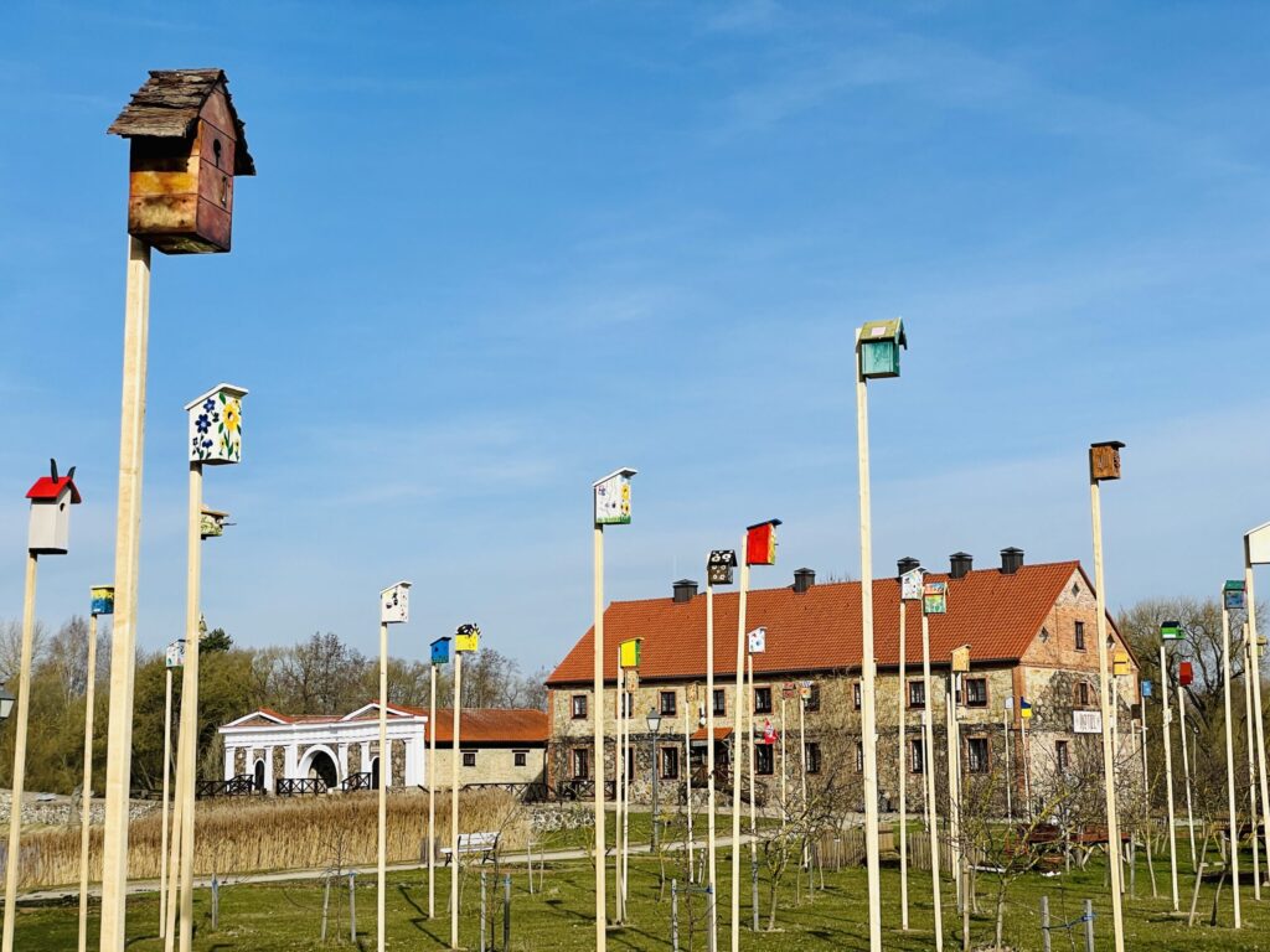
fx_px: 1908
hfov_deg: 36.8
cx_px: 635
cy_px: 476
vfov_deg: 28.0
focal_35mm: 52
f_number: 2
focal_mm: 6
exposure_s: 1/2660
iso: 25
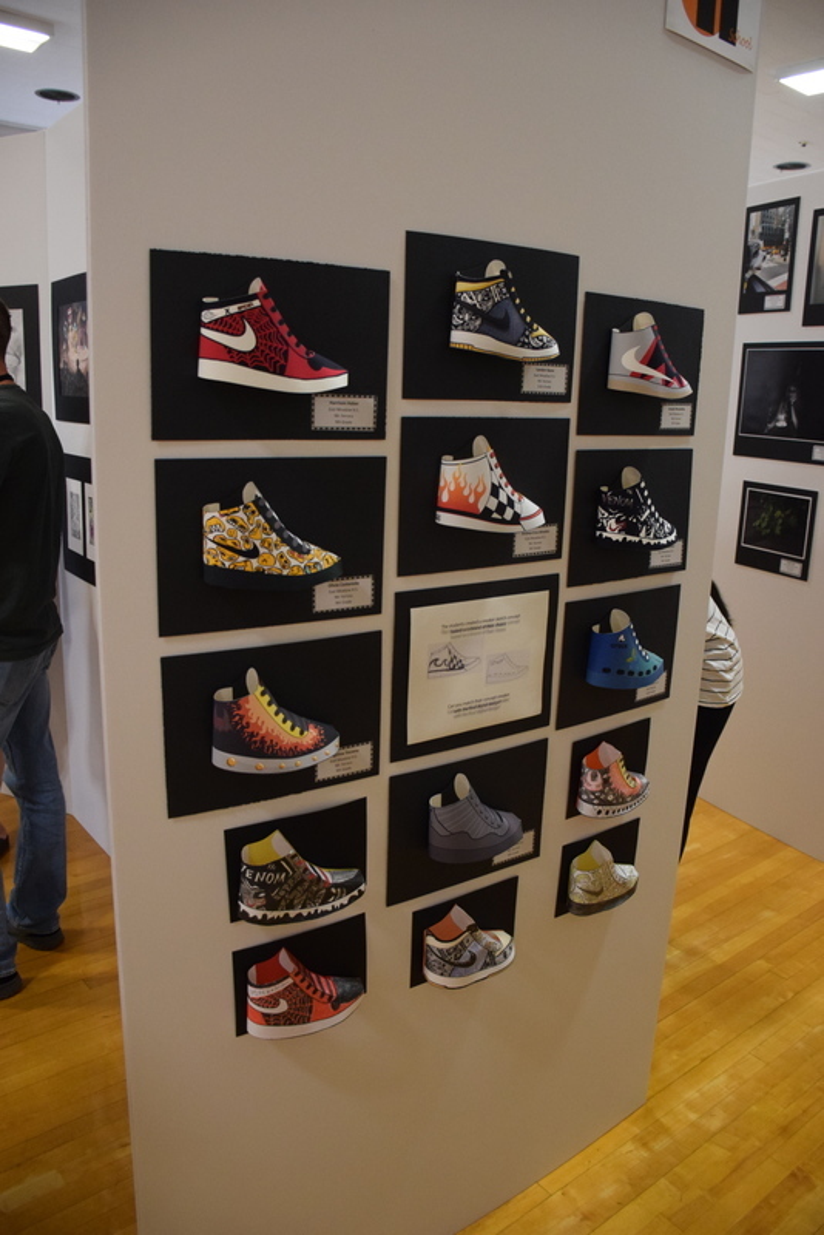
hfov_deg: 48.0
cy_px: 618
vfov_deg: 67.4
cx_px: 412
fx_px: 926
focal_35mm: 27
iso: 2000
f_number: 3.5
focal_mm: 18
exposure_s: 1/60
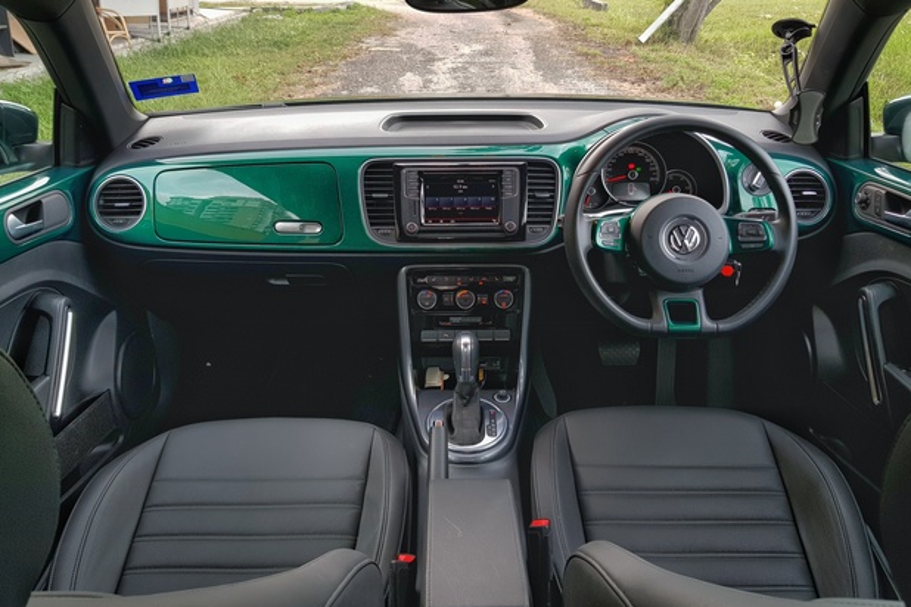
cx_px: 467
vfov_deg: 46.3
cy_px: 258
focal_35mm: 28
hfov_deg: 65.5
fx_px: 709
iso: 40
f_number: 1.7
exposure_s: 1/107
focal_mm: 4.3
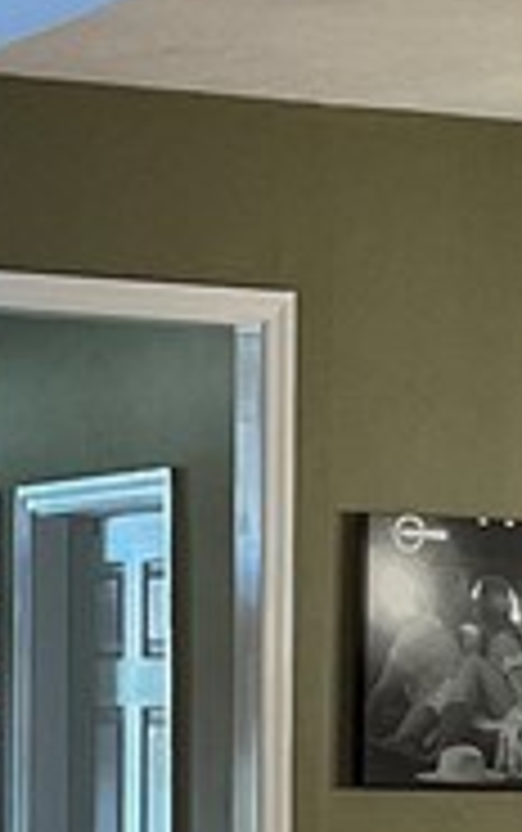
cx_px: 513
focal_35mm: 170
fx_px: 3861
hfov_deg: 7.7
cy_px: 1079
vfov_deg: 12.0
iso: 250
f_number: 1.8
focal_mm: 3
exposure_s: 1/60
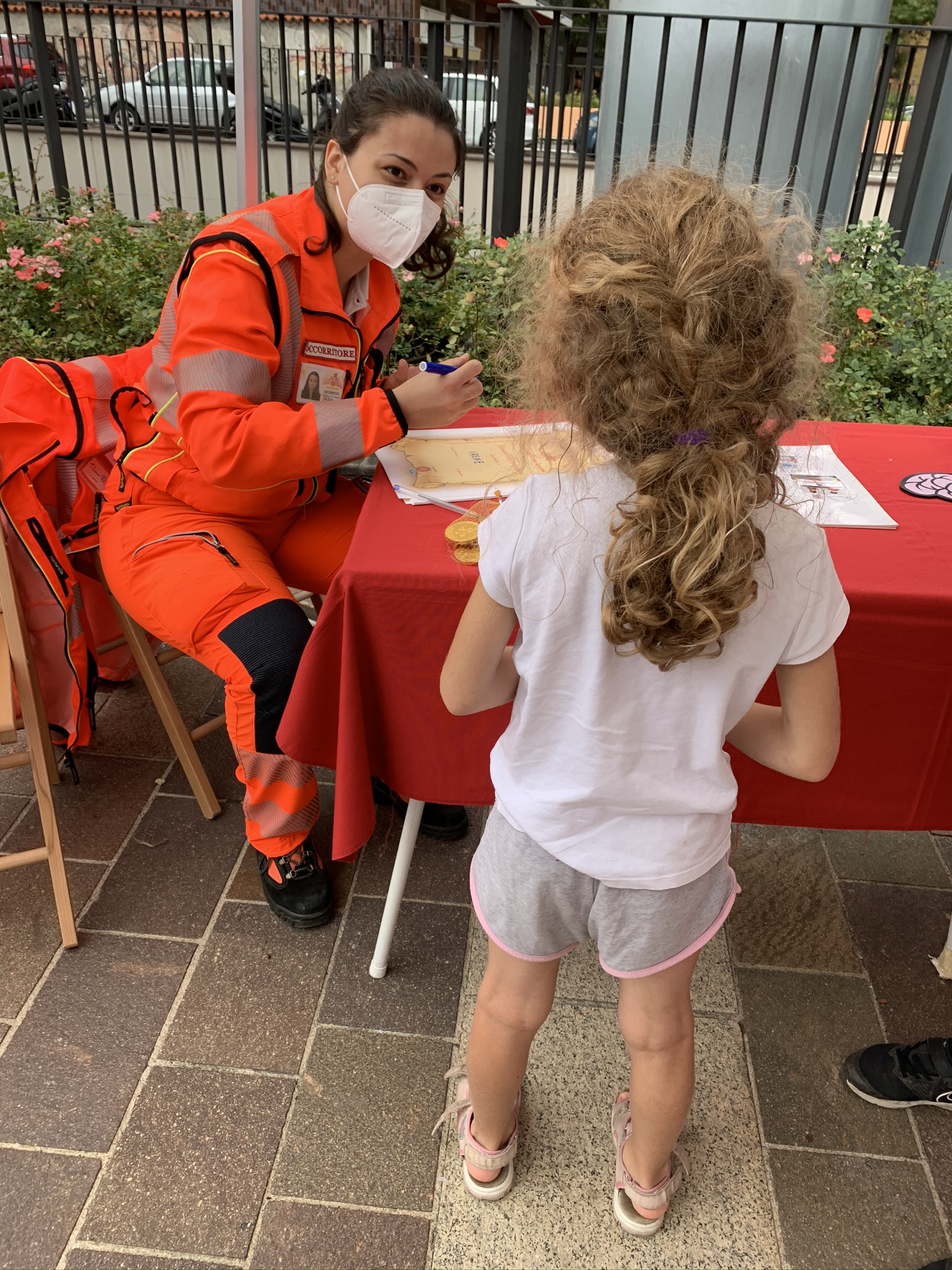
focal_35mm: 26
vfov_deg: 67.3
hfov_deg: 53.1
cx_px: 476
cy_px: 635
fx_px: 953
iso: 25
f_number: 1.8
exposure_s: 1/512
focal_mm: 4.25
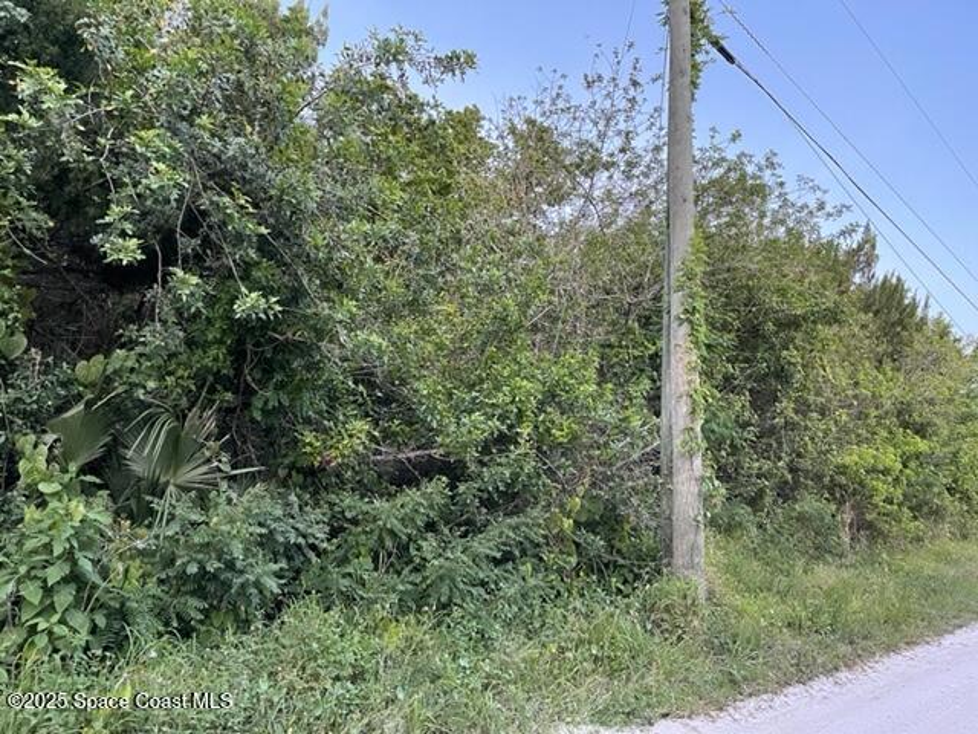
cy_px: 367
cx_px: 489
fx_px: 735
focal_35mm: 26
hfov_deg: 67.3
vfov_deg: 53.1
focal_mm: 5.1
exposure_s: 1/60
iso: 500
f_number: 1.6
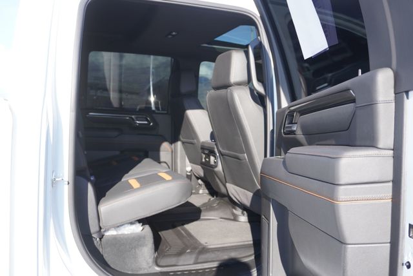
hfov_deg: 59.4
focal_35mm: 32
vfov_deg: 41.8
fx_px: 362
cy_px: 138
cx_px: 206
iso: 100
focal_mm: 21
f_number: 4
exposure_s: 1/160
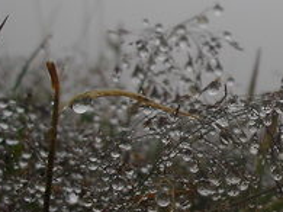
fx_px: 907
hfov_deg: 17.1
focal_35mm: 111
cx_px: 324
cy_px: 106
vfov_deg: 13.3
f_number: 7.8
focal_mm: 6.3
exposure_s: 1/125
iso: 100
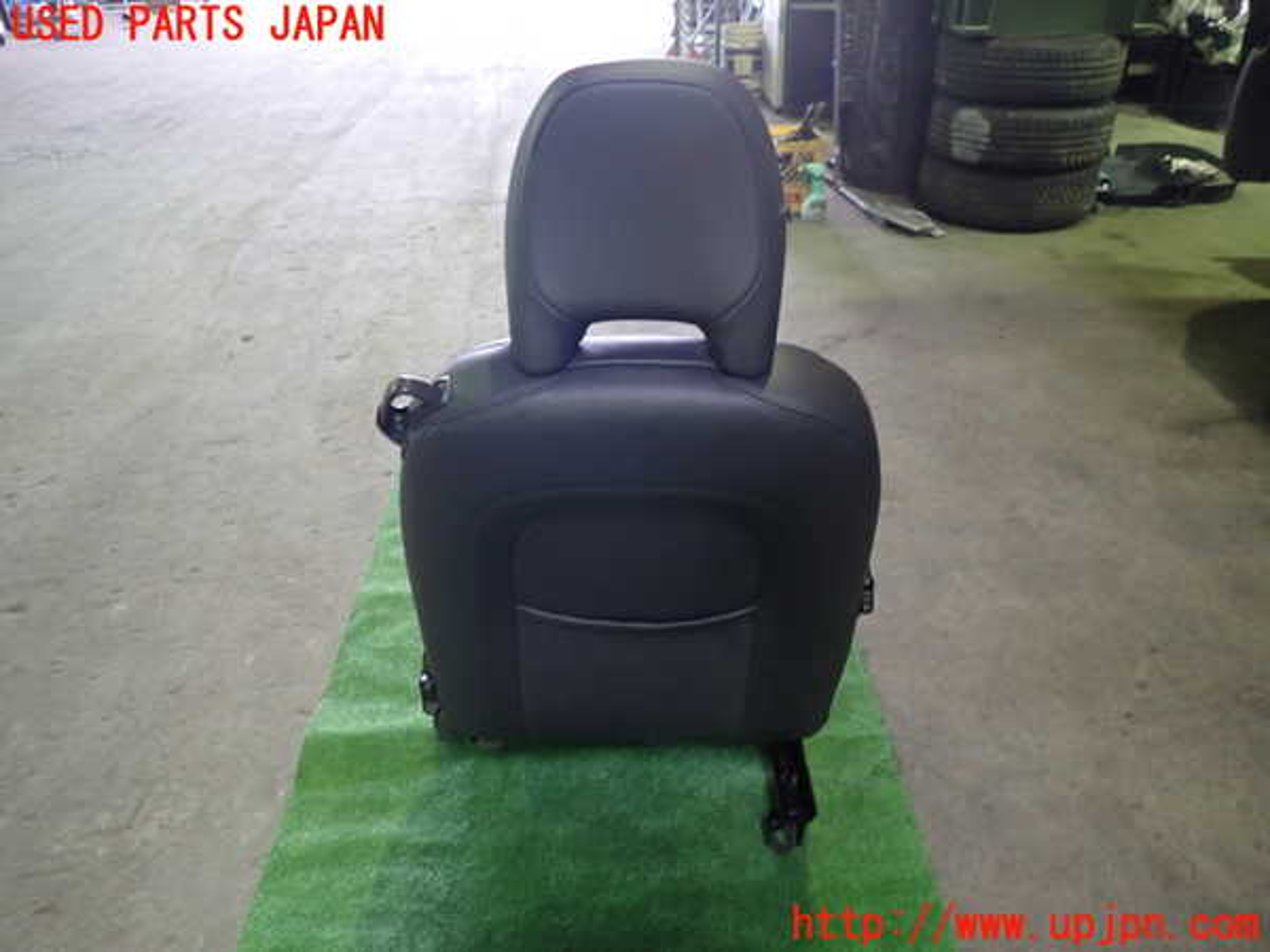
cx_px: 635
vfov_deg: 54.9
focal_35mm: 25
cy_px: 476
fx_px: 917
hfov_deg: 69.4
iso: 500
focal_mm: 4.5
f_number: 2
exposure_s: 1/30
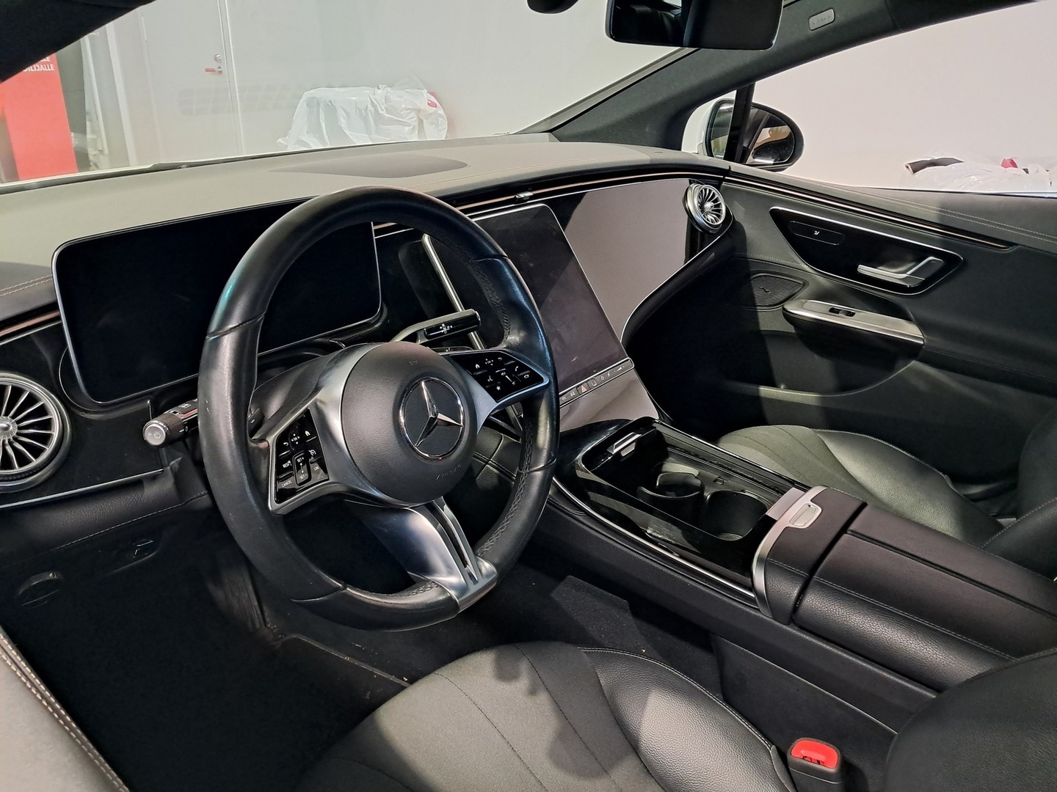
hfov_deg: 65.3
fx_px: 824
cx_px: 528
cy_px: 396
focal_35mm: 27
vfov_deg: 51.4
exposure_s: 1/33
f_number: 1.8
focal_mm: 4
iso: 640
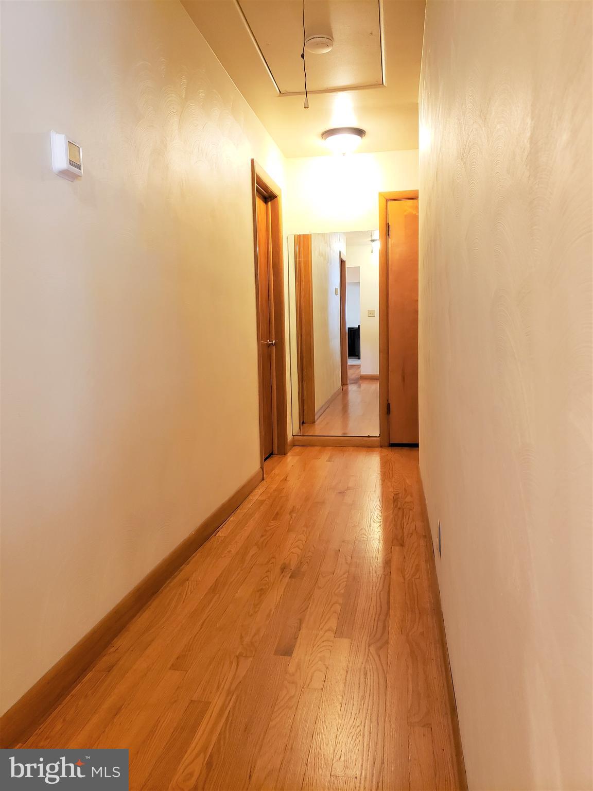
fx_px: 594
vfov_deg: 67.3
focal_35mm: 26
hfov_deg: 53.1
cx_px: 296
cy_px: 396
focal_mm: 4.3
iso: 320
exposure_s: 1/60
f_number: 1.5
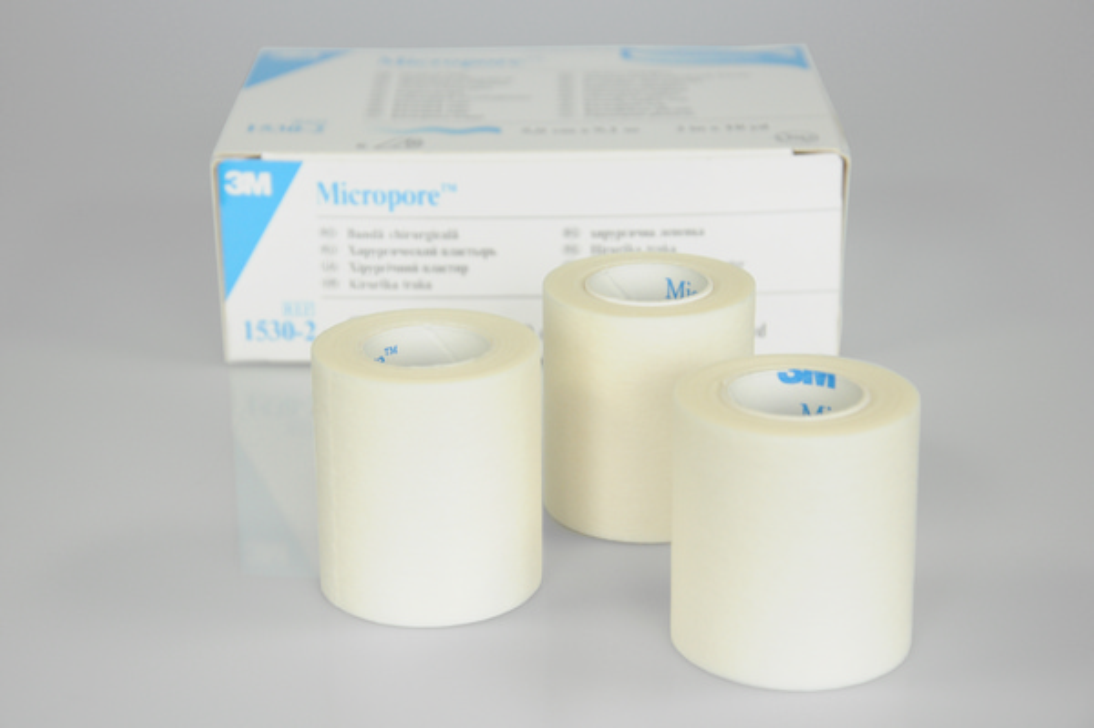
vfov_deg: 15.7
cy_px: 364
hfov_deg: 23.4
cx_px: 547
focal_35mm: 87
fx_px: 2642
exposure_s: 1/320
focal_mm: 58
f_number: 5
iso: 800
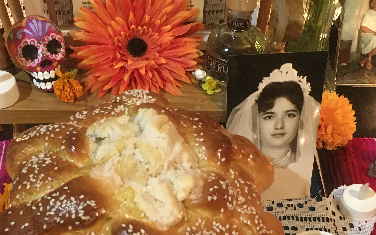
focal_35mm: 56
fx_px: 574
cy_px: 206
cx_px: 179
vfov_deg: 22.6
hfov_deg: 36.3
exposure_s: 1/15
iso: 250
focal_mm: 4.15
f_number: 2.2
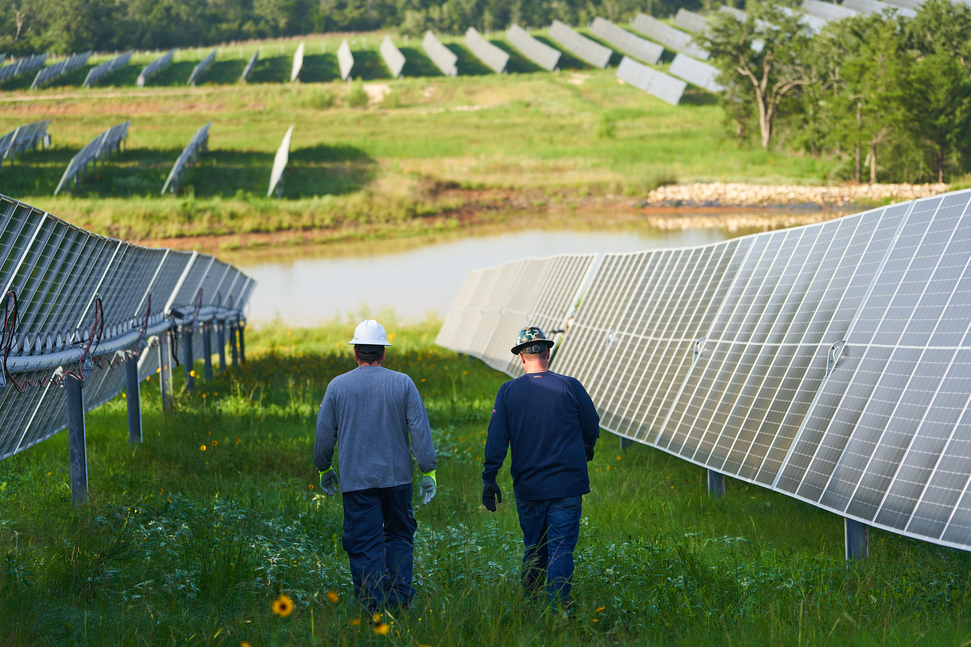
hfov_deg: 15.4
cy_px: 324
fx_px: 3587
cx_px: 486
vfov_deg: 10.3
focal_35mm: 133
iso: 250
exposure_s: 1/1250
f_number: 4
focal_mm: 133
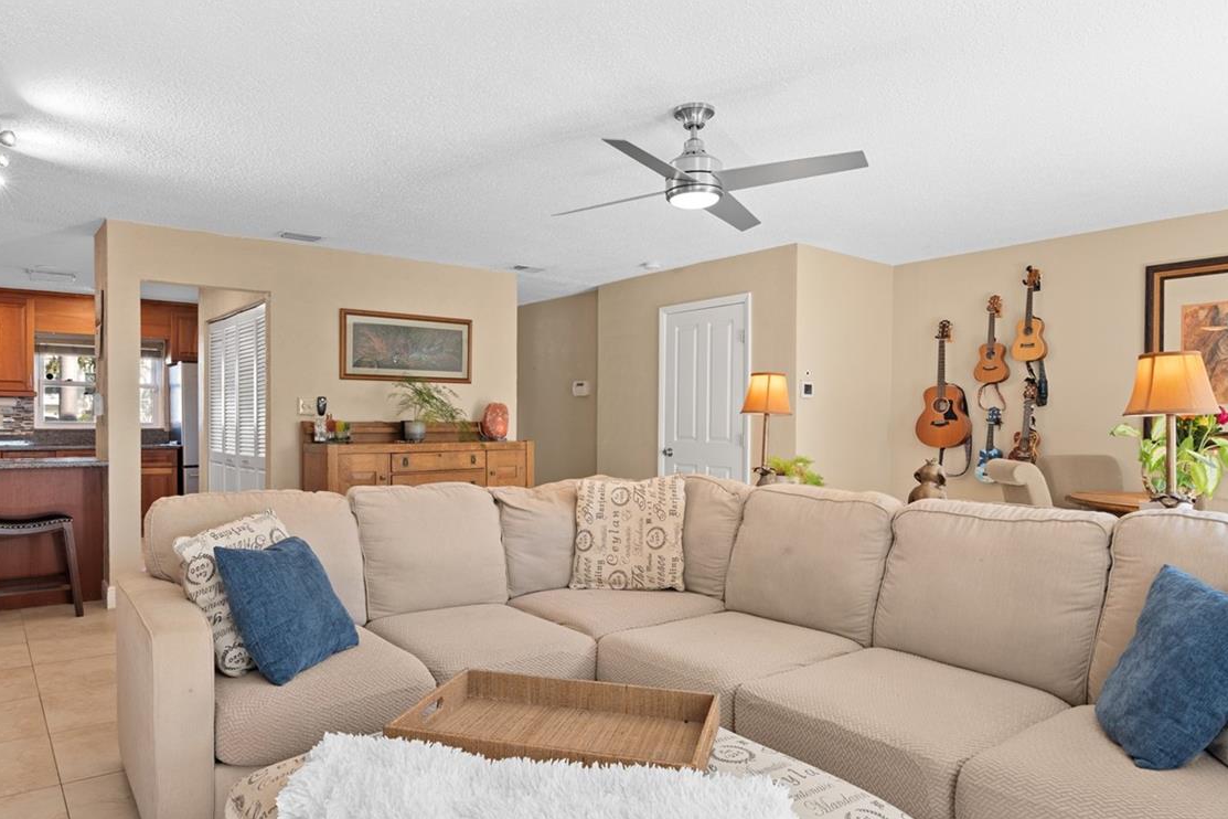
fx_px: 784
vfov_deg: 55.1
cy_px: 437
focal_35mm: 23
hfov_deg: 75.9
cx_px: 559
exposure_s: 1
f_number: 9
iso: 250
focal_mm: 16
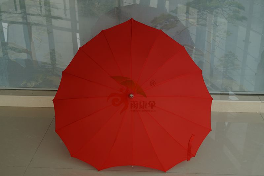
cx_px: 132
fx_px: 330
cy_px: 88
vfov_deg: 29.8
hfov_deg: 43.6
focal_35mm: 45
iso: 100
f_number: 5.6
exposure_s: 1/100
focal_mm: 30
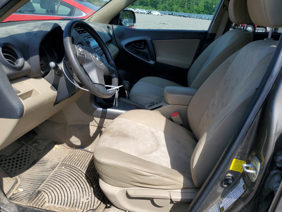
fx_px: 212
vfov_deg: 53.1
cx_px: 141
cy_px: 106
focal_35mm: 26
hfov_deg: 67.3
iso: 50
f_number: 1.5
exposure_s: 1/2000
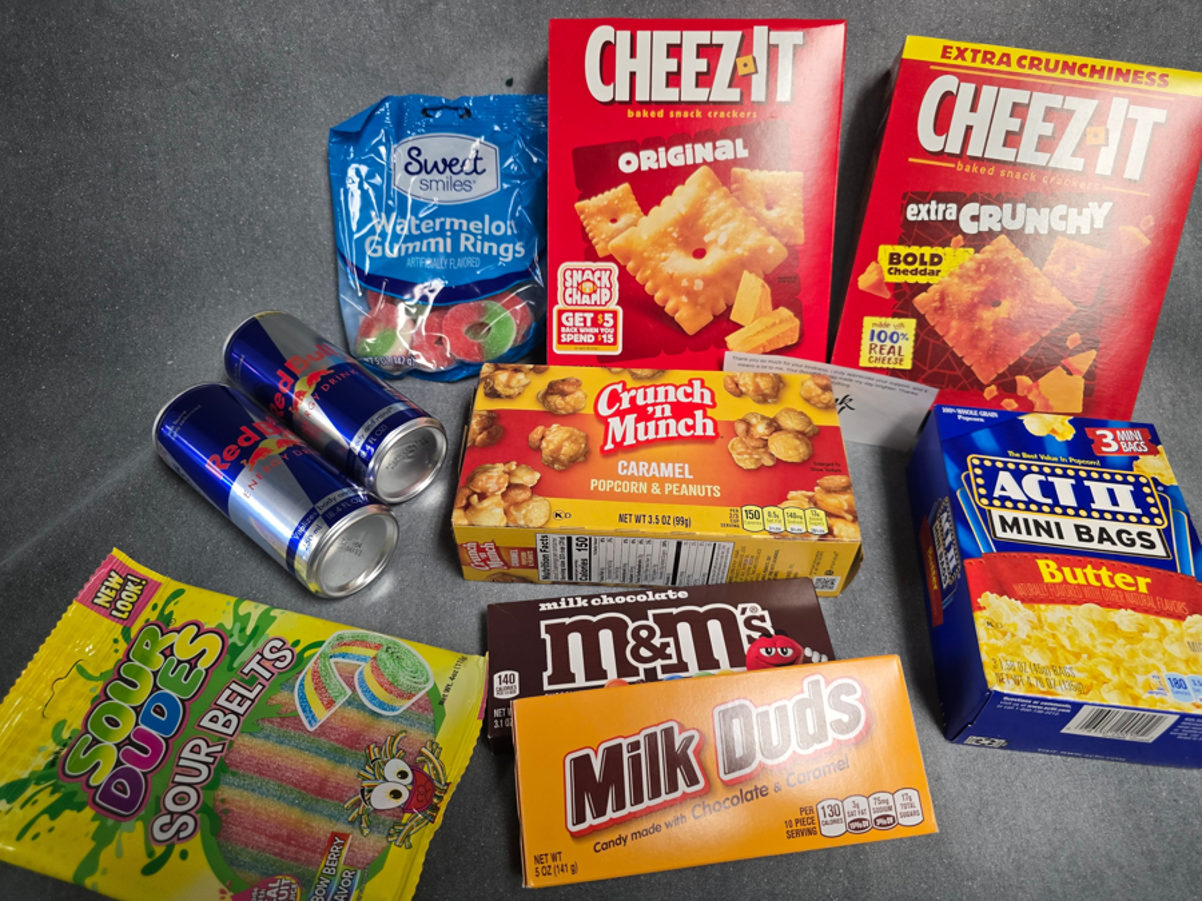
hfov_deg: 73.9
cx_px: 601
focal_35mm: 23
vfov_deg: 58.9
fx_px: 799
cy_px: 450
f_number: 1.7
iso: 250
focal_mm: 6.3
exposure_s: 1/120
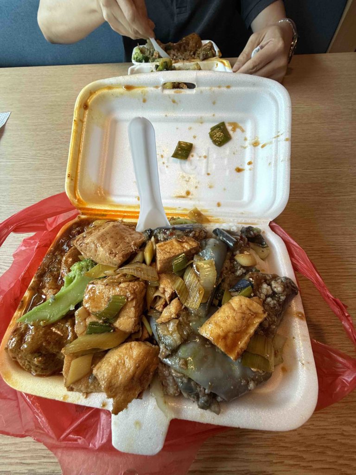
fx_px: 192
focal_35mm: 14
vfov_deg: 102.1
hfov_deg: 85.7
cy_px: 238
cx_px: 178
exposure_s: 1/99
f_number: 2.2
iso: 125
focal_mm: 2.22
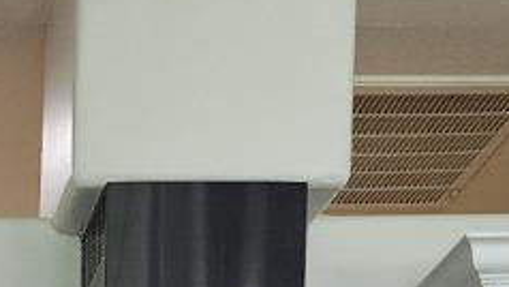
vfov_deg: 6.5
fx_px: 2133
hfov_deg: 13.0
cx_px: -222
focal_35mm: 158
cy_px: 1072
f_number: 1.8
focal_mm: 6.4
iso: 200
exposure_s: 1/120
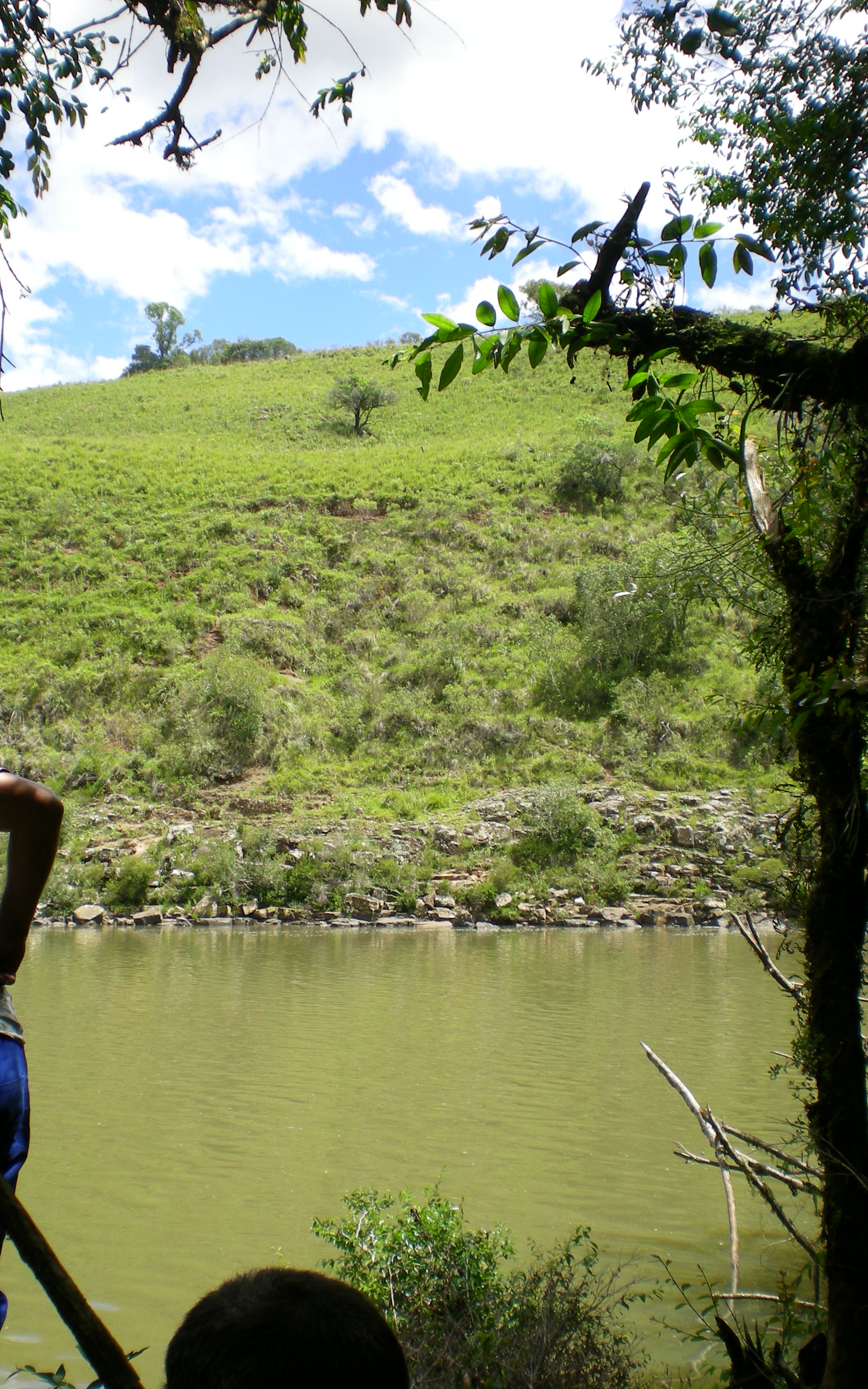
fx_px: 1552
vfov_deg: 48.2
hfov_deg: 31.2
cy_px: 705
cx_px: 352
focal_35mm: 41
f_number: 4.6
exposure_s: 1/184
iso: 50
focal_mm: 6.3
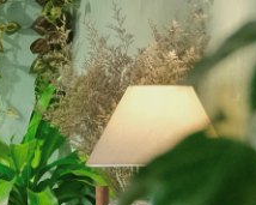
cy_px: 151
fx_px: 1946
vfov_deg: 6.0
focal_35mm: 257
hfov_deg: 7.2
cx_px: -298
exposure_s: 1/100
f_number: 2.8
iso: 1600
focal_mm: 26.2
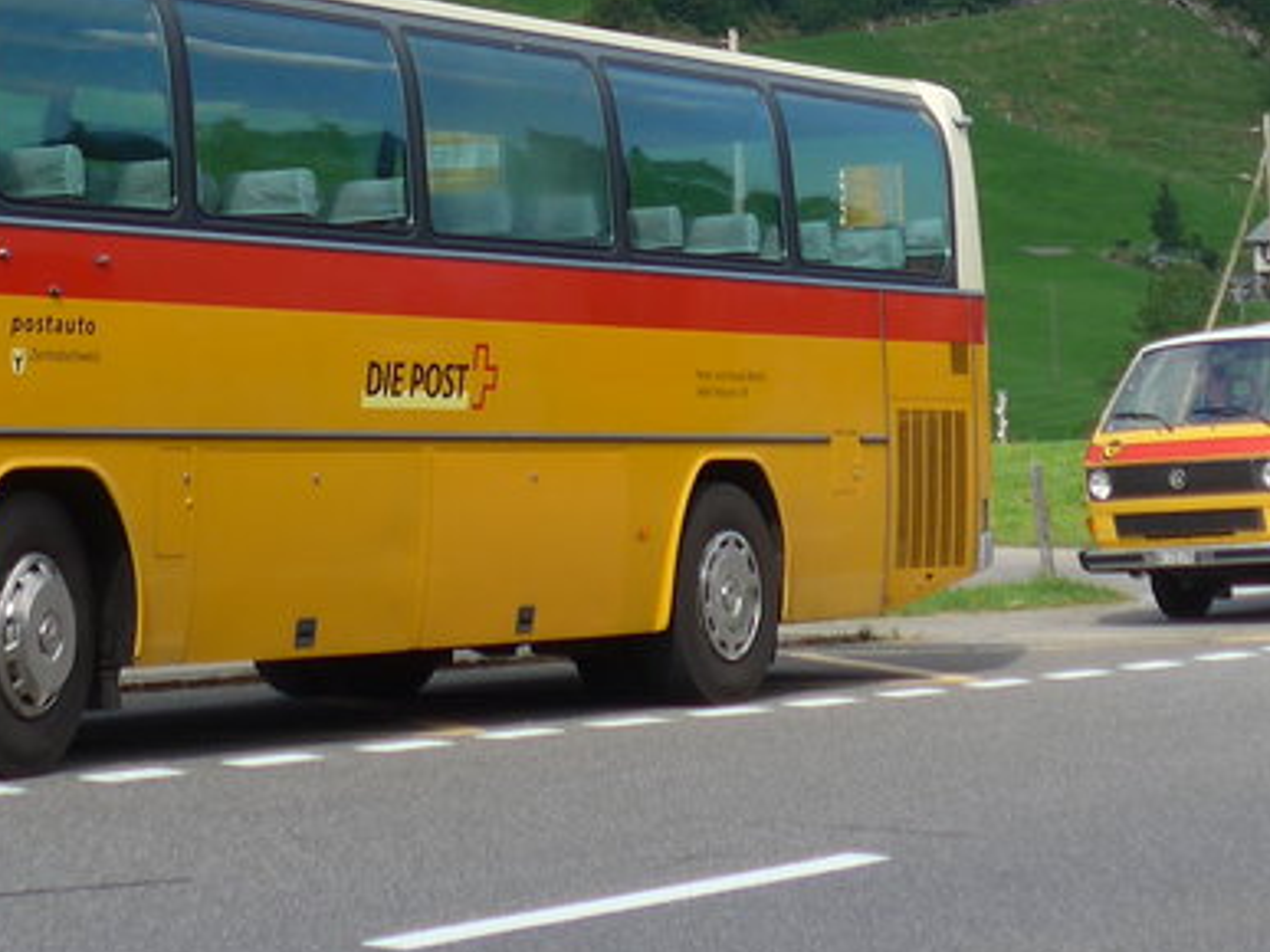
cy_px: -466
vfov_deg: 11.7
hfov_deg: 16.2
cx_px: 407
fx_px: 4438
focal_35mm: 121
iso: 80
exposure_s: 1/1000
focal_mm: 8
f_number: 2.8
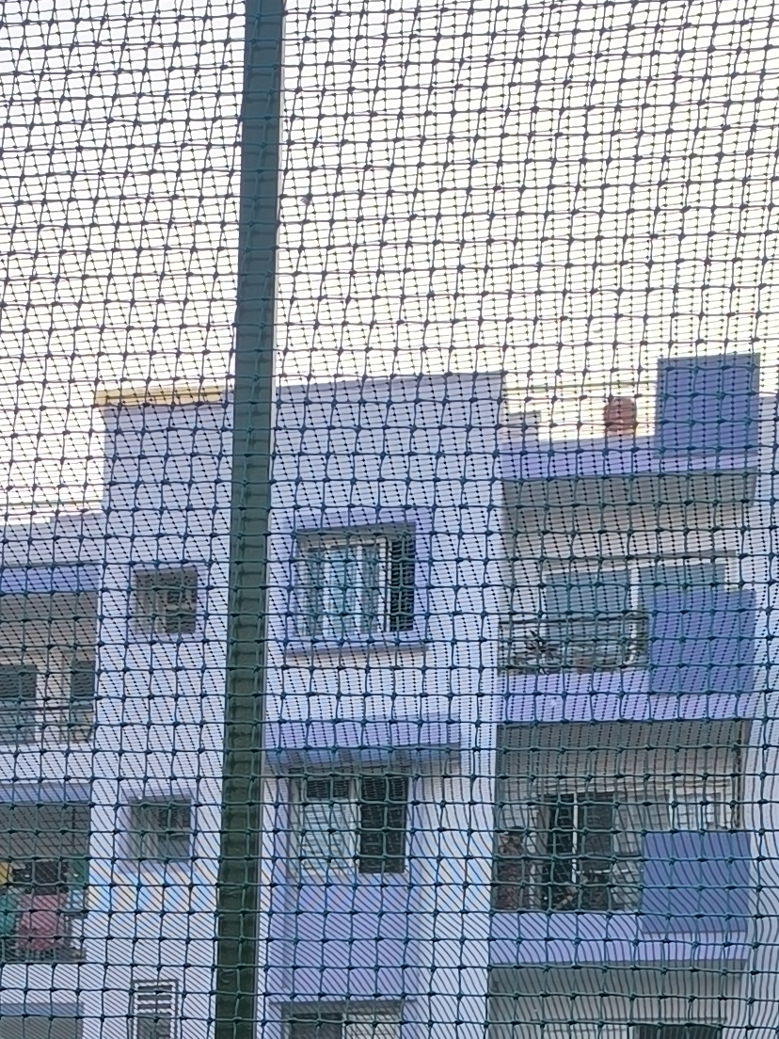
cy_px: 1386
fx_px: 2550
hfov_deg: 17.1
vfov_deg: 20.8
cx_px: 41
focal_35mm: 85
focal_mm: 6.14
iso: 50
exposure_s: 1/165
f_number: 1.65
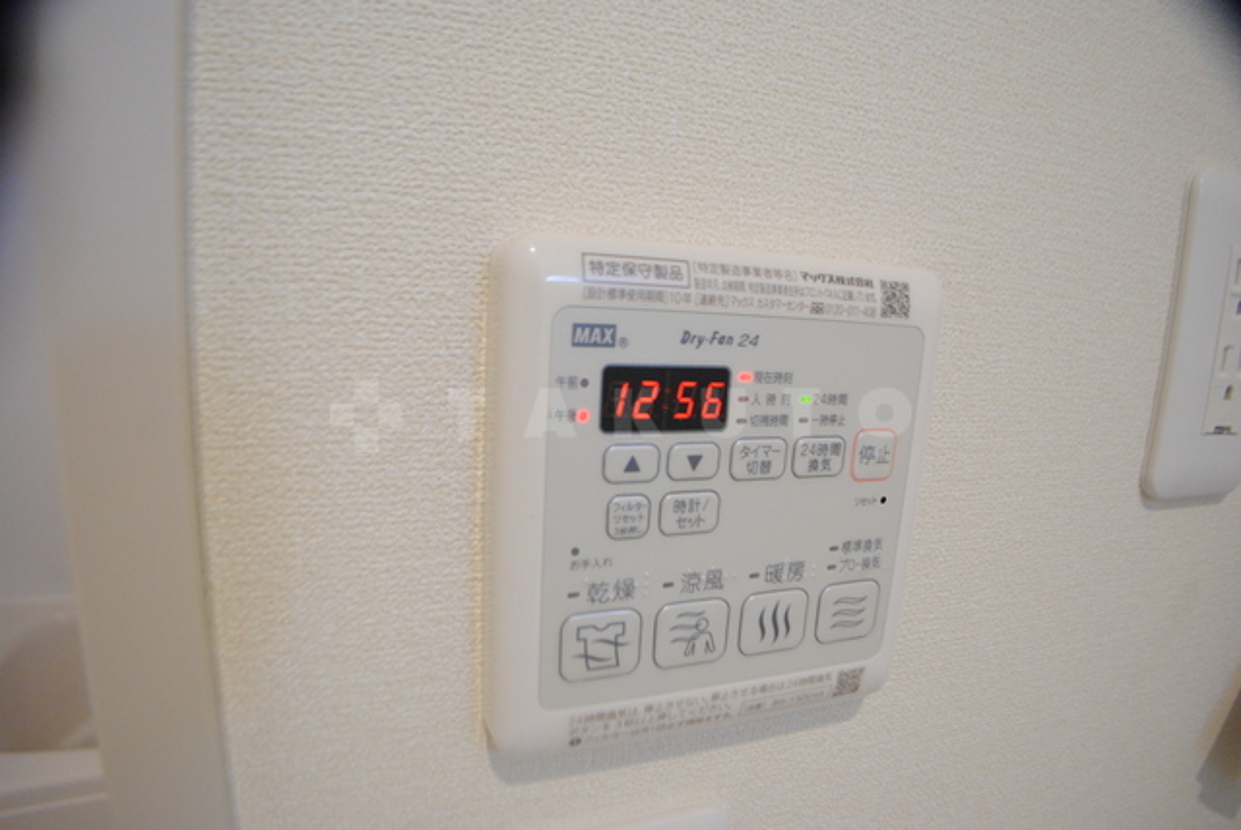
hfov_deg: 67.3
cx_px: 620
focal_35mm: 27
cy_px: 415
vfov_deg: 48.0
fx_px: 932
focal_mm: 18
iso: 800
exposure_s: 1/30
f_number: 3.5
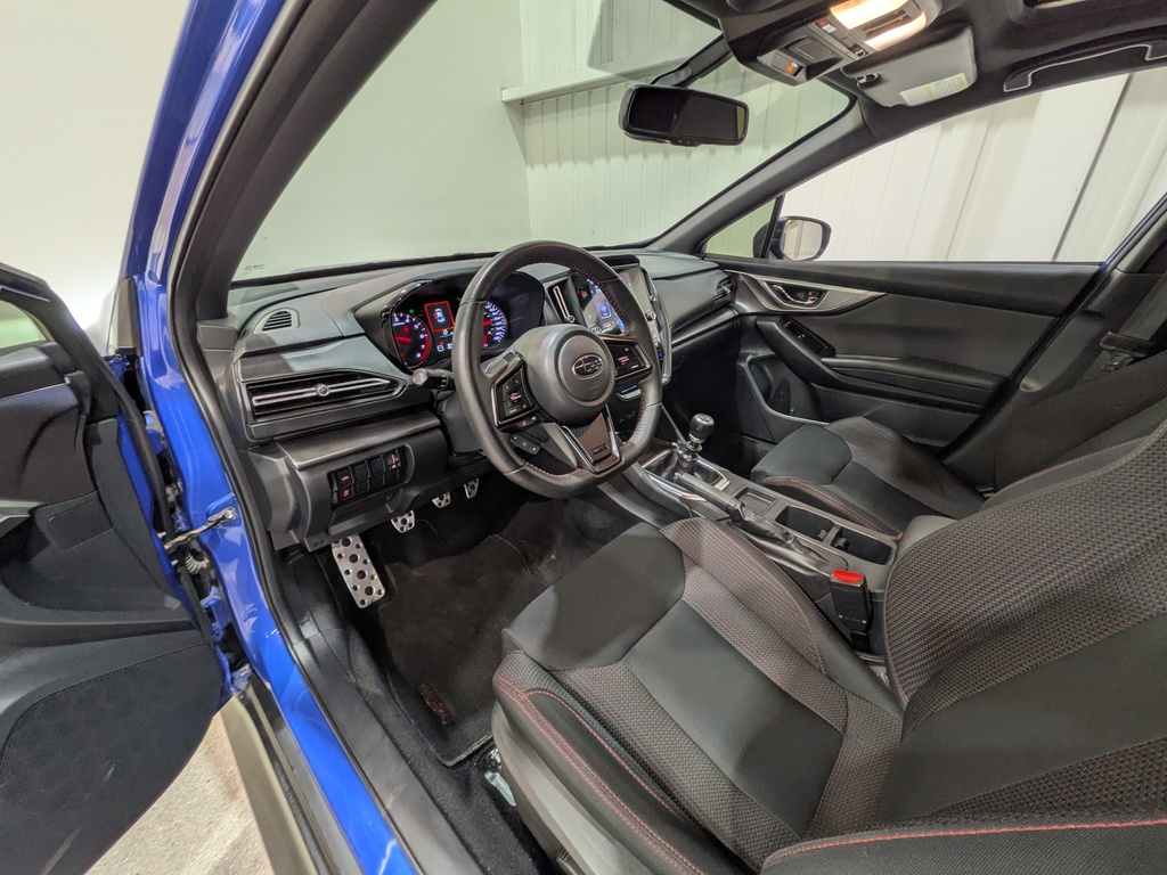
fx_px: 472
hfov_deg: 102.1
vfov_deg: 85.7
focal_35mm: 14
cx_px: 584
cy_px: 438
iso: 78
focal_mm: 1.83
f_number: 2.2
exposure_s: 1/40
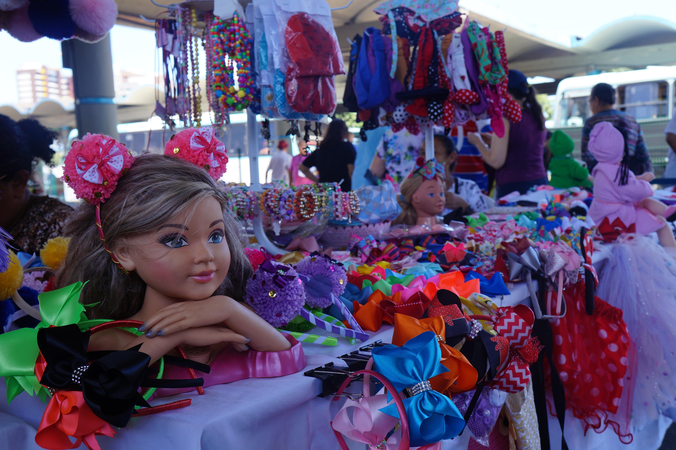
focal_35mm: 39
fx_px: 732
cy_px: 225
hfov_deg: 49.6
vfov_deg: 34.2
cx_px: 338
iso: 100
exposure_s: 1/80
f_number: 6.3
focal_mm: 26
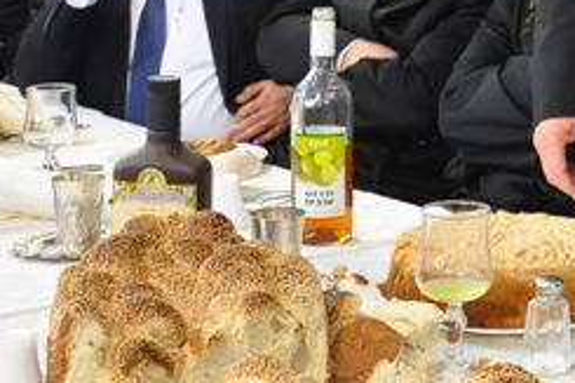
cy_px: -121
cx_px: 864
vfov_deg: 14.8
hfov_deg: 20.0
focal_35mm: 88
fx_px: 1405
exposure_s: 1/50
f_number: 5
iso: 1250
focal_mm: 18
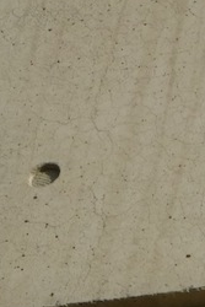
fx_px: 2576
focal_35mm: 302
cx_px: 324
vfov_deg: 6.8
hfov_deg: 4.5
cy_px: 115
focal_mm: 18
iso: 200
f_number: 5.7
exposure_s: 1/1000
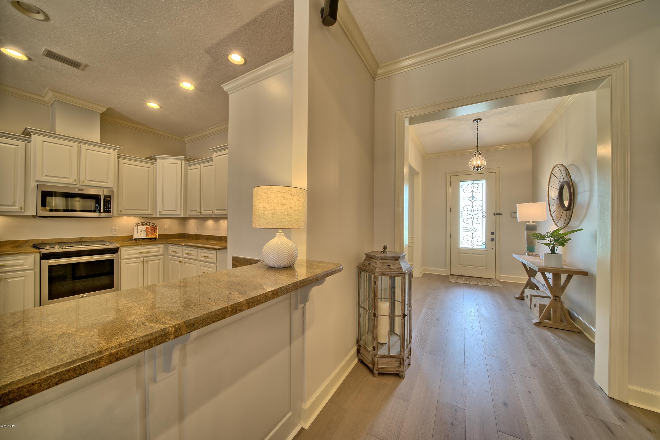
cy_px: 220
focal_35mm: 12
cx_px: 330
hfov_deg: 112.6
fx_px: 220
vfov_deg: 90.0
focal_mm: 12
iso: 200
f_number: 13
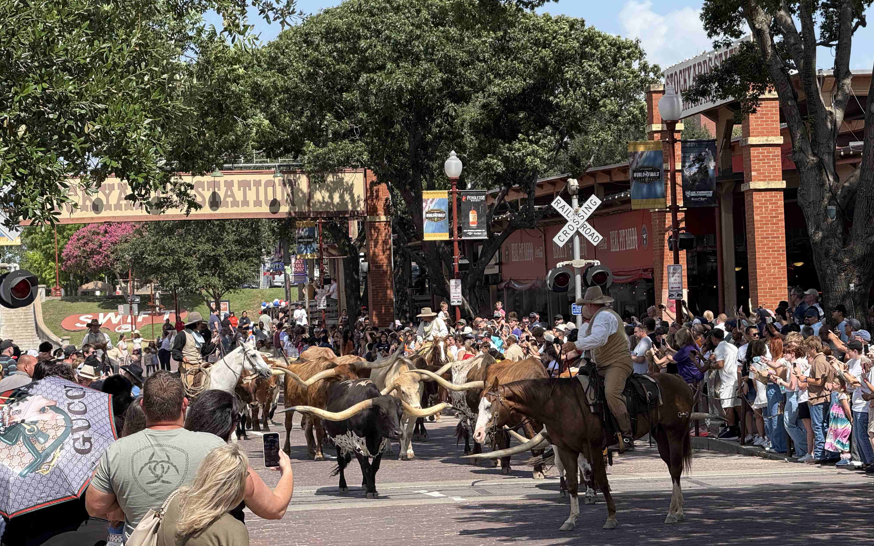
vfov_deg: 10.2
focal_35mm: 128
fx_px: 3049
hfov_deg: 16.3
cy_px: 286
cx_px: 437
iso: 64
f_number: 2.8
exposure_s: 1/1130
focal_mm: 15.66
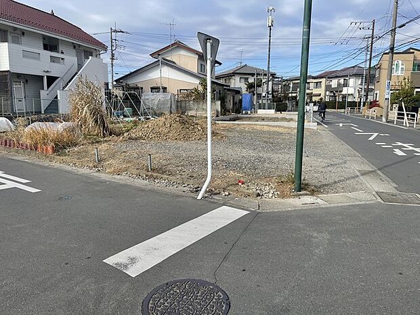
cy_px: 158
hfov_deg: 67.3
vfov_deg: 53.1
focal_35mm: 26
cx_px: 210
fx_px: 315
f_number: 1.6
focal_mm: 4.2
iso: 32
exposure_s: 1/2564
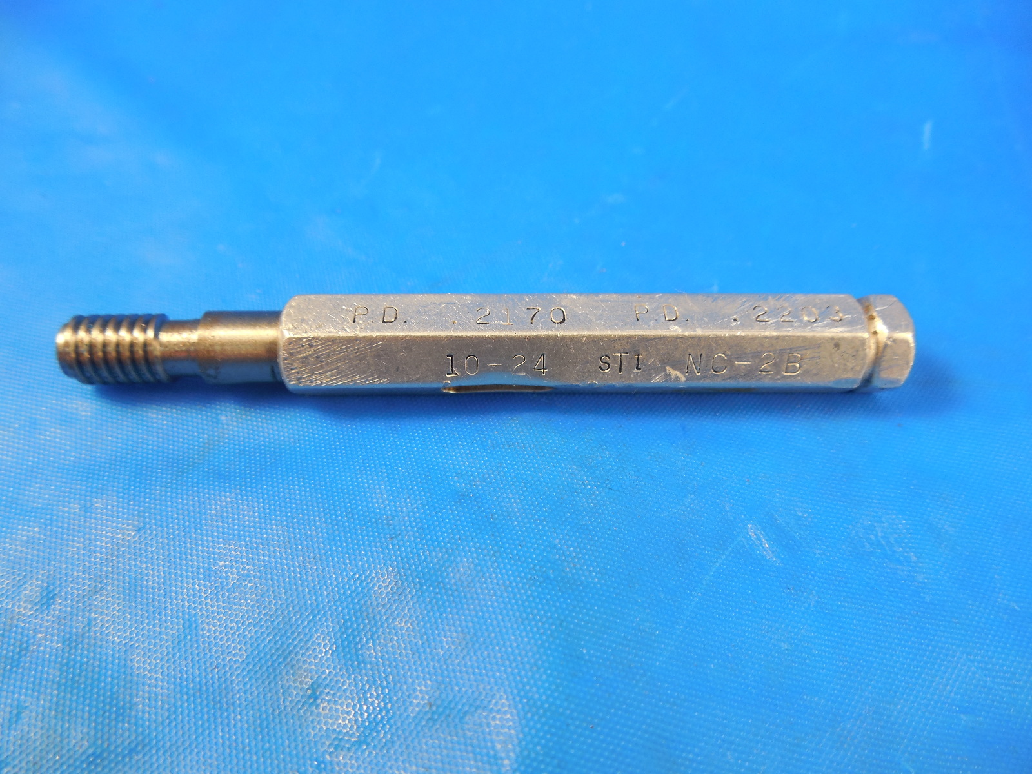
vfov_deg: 54.9
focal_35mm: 25
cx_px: 516
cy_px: 387
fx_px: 745
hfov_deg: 69.4
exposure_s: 1/30
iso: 125
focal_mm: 4.5
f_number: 3.3
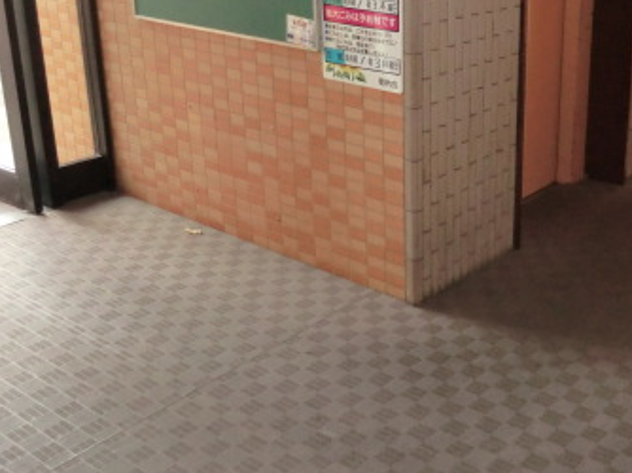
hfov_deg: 39.5
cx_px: 513
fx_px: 839
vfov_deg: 31.2
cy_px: 159
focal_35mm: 46
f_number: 3.2
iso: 400
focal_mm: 4.3
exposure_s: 1/50
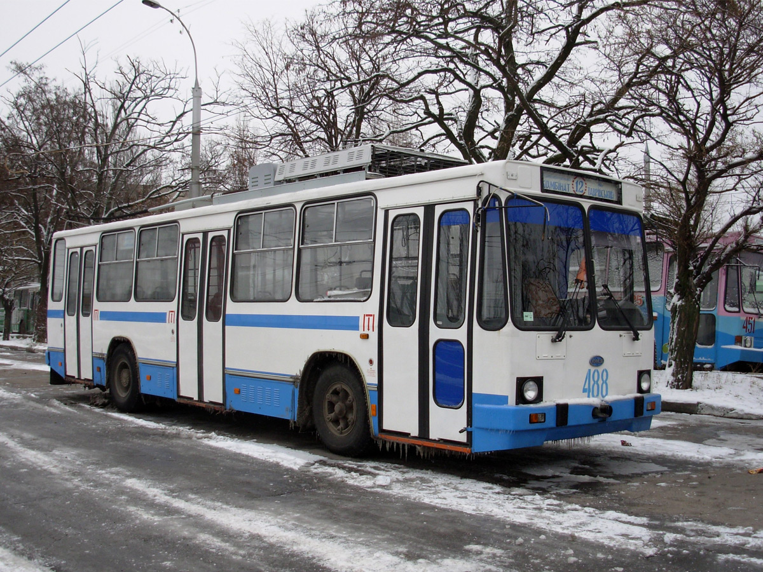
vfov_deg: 37.7
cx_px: 382
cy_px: 286
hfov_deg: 49.0
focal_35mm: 38
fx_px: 838
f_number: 2.9
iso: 50
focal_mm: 6.3
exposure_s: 1/313
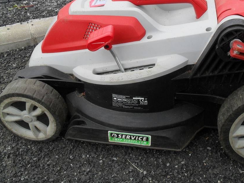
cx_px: 144
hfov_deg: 44.6
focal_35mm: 42
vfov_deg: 34.3
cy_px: 77
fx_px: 296
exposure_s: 1/90
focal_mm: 6.3
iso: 100
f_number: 8.4
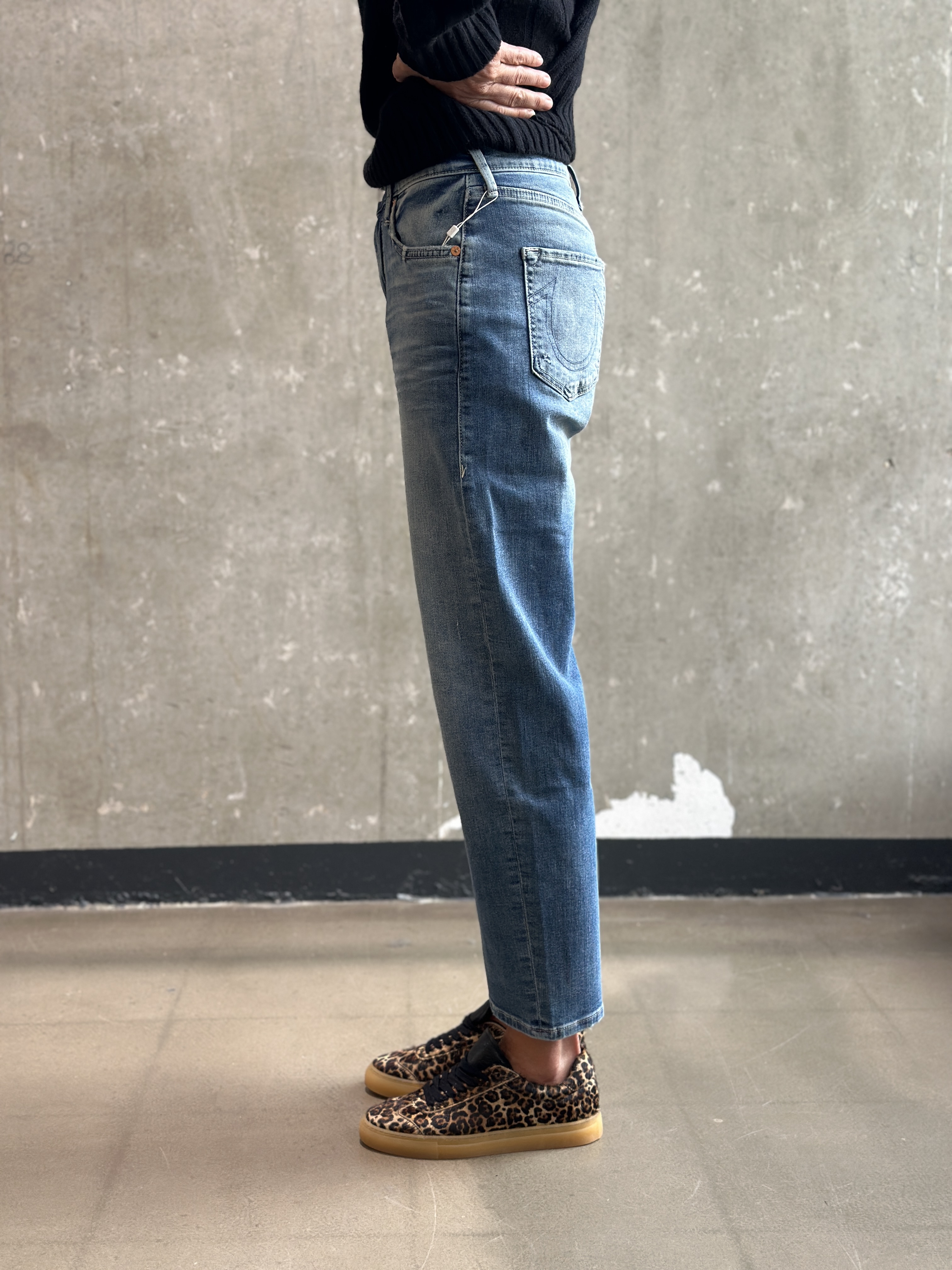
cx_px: 476
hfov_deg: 30.3
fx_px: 1760
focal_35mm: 48
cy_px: 635
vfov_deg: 39.7
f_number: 1.78
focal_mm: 6.86
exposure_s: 1/130
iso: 100
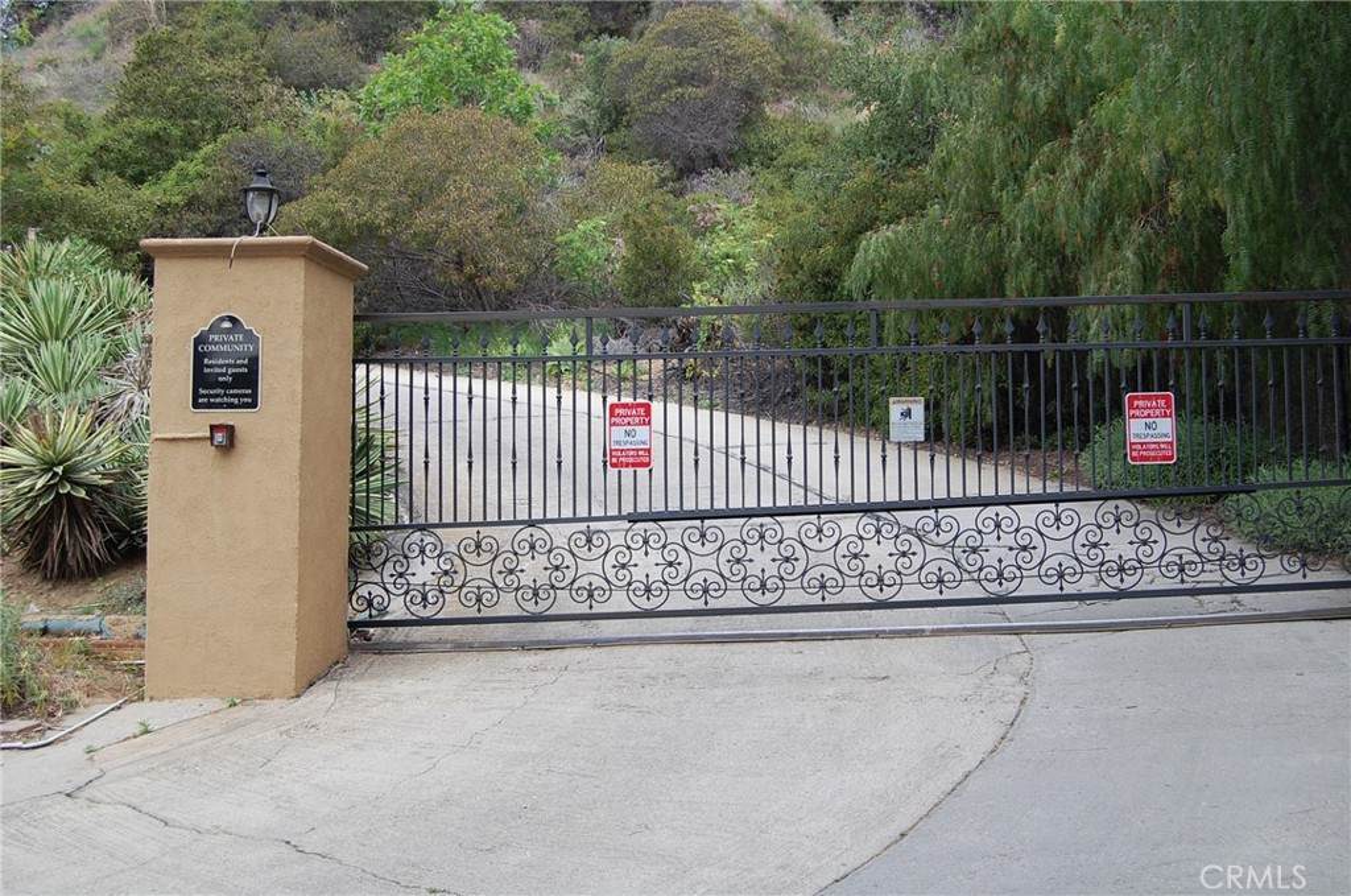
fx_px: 1461
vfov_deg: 34.1
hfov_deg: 49.6
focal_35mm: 39
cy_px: 448
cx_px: 676
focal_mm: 26
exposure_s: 1/160
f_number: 6.3
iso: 200
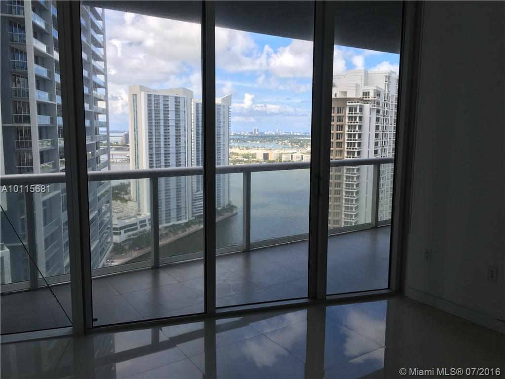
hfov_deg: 61.7
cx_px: 252
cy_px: 190
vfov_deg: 48.2
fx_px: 423
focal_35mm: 29
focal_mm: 4.15
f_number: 2.2
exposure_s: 1/298
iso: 25
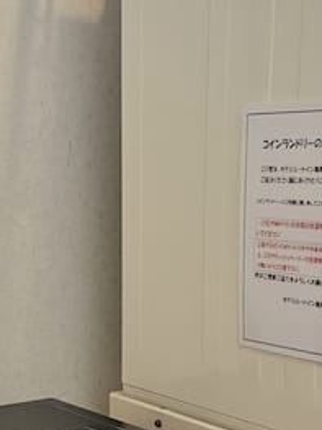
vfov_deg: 26.5
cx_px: 281
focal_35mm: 70
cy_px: 415
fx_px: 869
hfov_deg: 20.6
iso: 320
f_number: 1.7
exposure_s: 1/120
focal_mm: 6.3
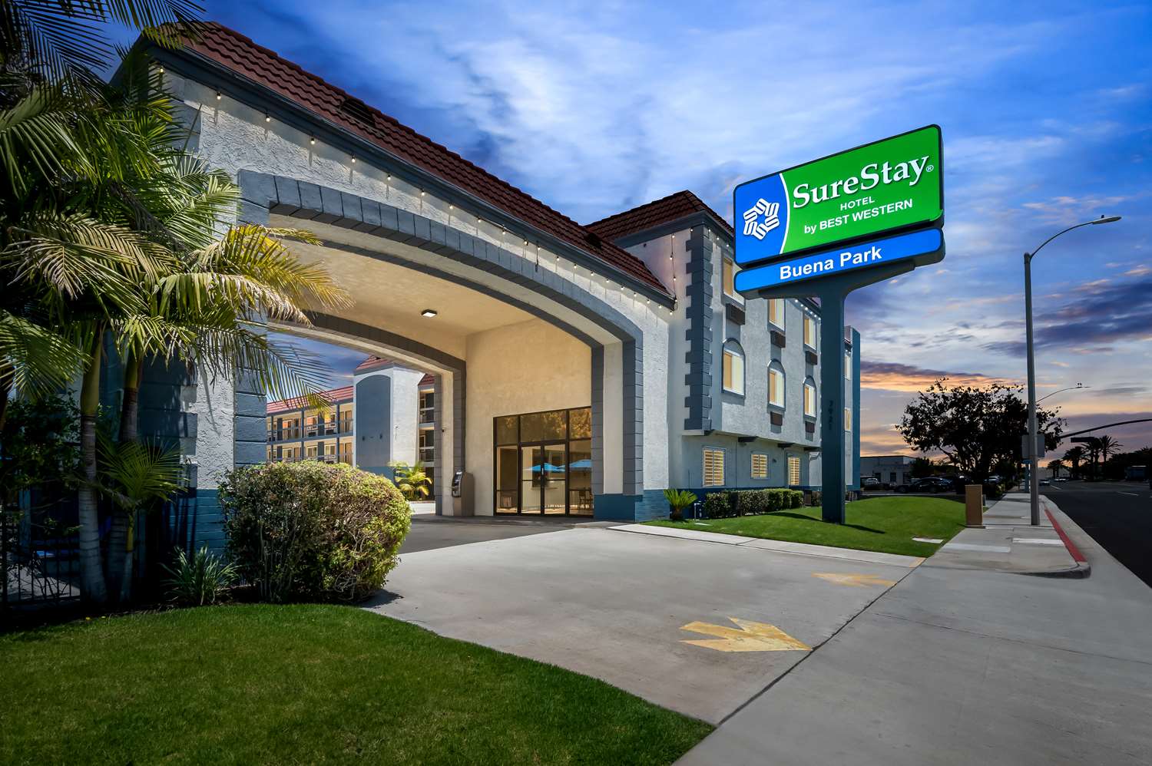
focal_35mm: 16
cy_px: 383
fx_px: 512
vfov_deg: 73.7
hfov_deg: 96.8
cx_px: 576
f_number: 11
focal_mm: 16
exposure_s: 1/125
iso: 400
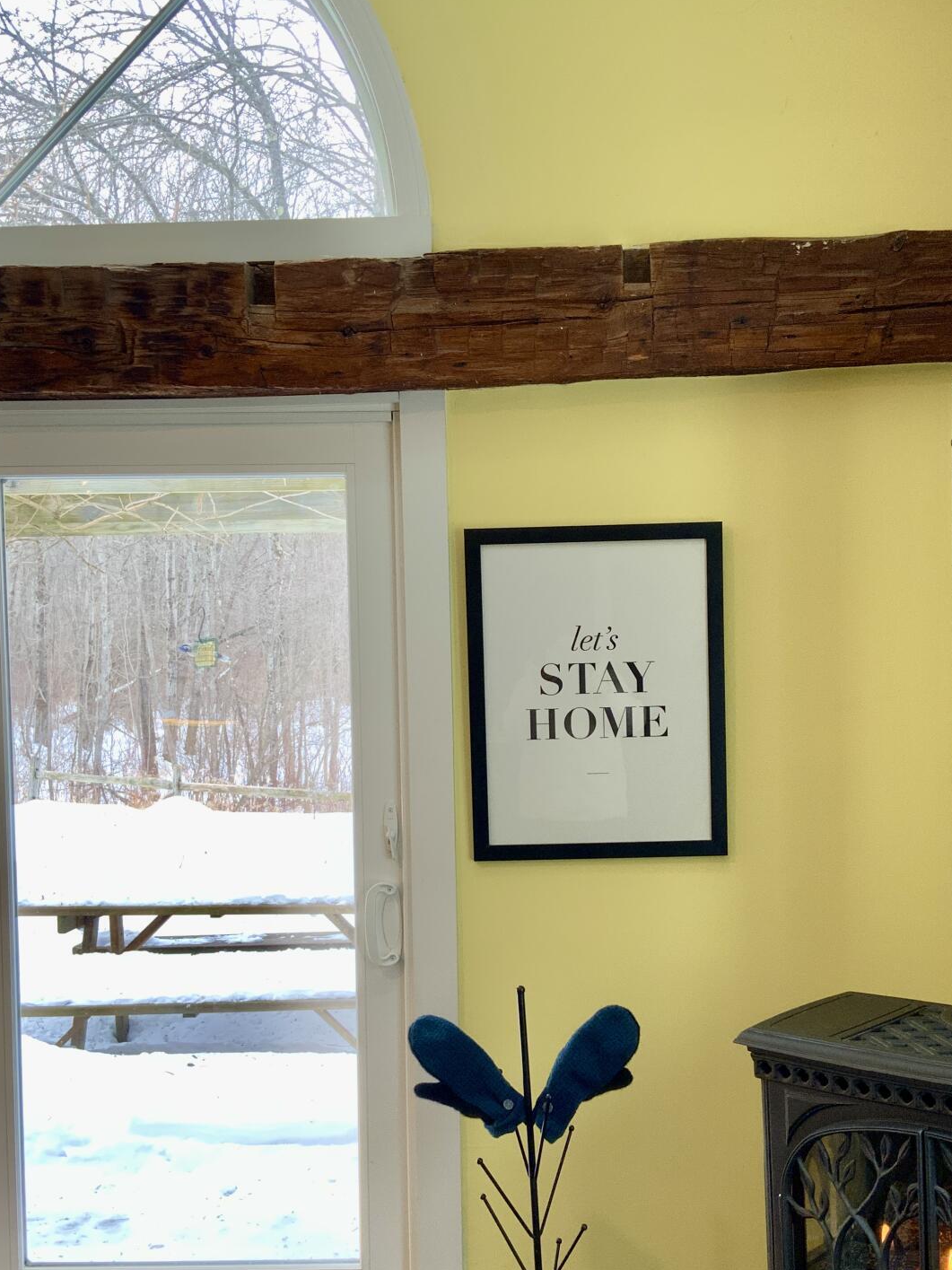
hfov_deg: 35.0
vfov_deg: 45.5
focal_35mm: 41
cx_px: 562
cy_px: 762
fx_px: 1504
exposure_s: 1/120
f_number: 1.8
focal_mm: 3
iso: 40
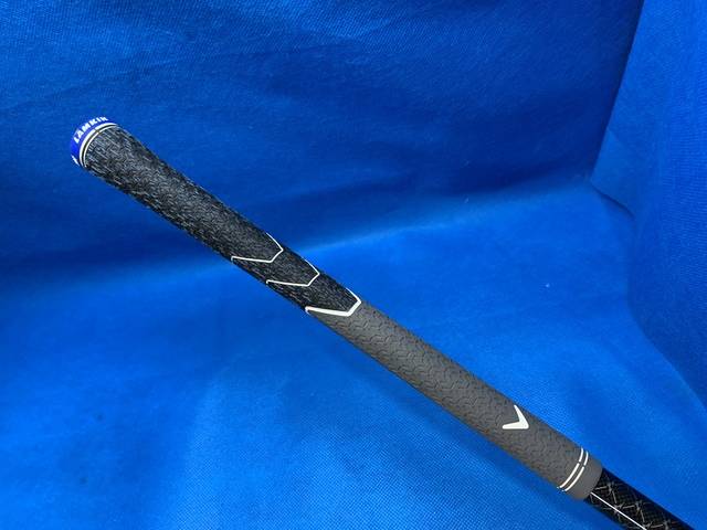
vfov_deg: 53.1
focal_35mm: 26
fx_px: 531
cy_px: 265
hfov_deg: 67.3
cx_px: 354
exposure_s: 1/60
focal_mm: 4.25
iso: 125
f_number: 1.8
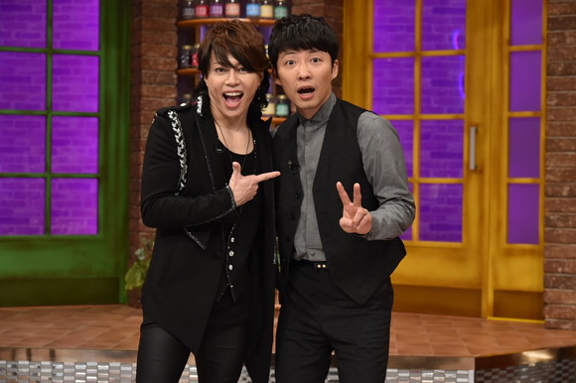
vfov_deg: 16.6
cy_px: 190
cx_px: 293
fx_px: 1311
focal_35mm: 82
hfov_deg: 24.8
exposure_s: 1/250
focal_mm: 78
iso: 1600
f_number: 5.6
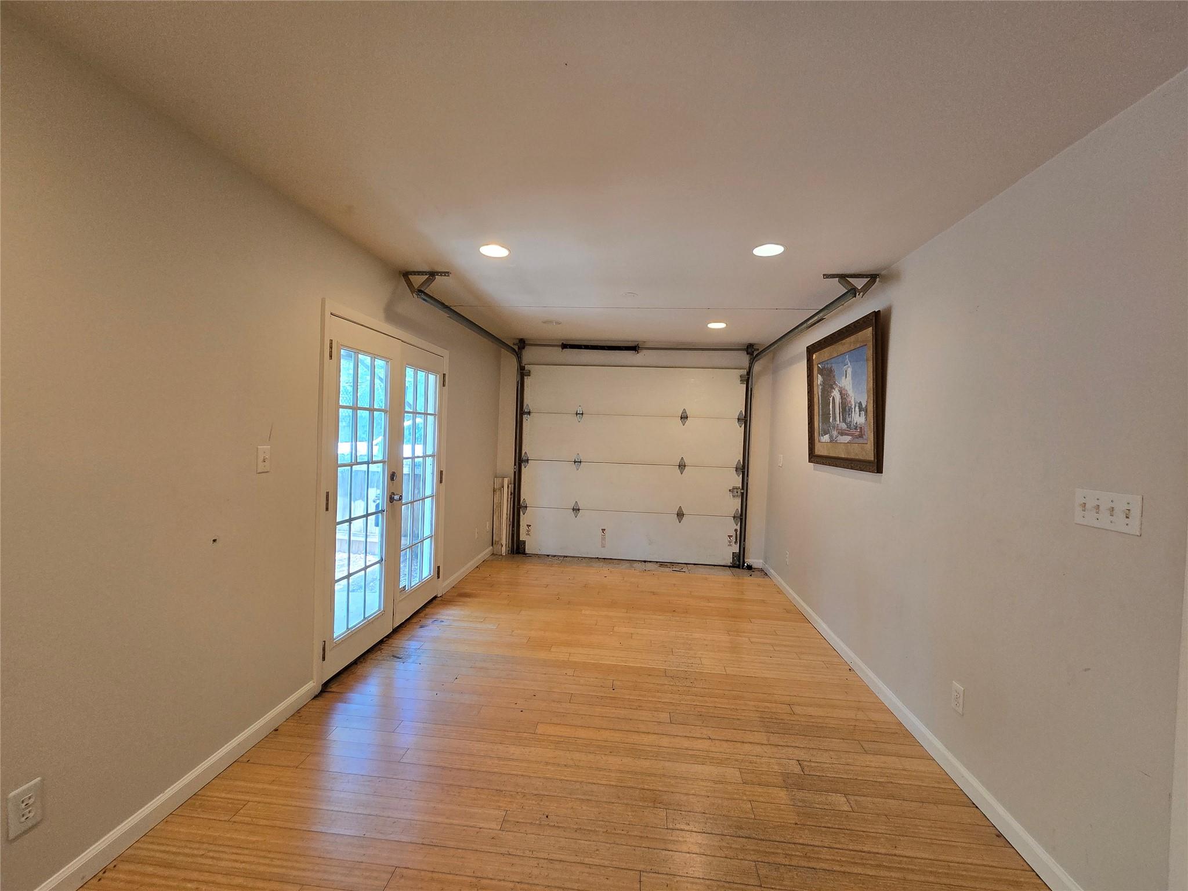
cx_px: 594
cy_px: 446
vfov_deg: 89.9
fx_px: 446
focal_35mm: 13
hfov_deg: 106.2
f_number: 2.2
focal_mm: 2.2
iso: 125
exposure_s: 1/60
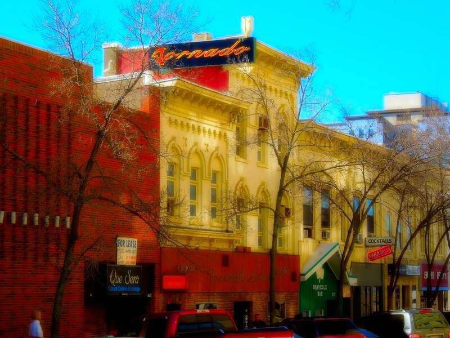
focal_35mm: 89
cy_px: 169
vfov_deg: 16.6
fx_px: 1157
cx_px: 225
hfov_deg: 22.0
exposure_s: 1/500
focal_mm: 16
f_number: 4.6
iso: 100
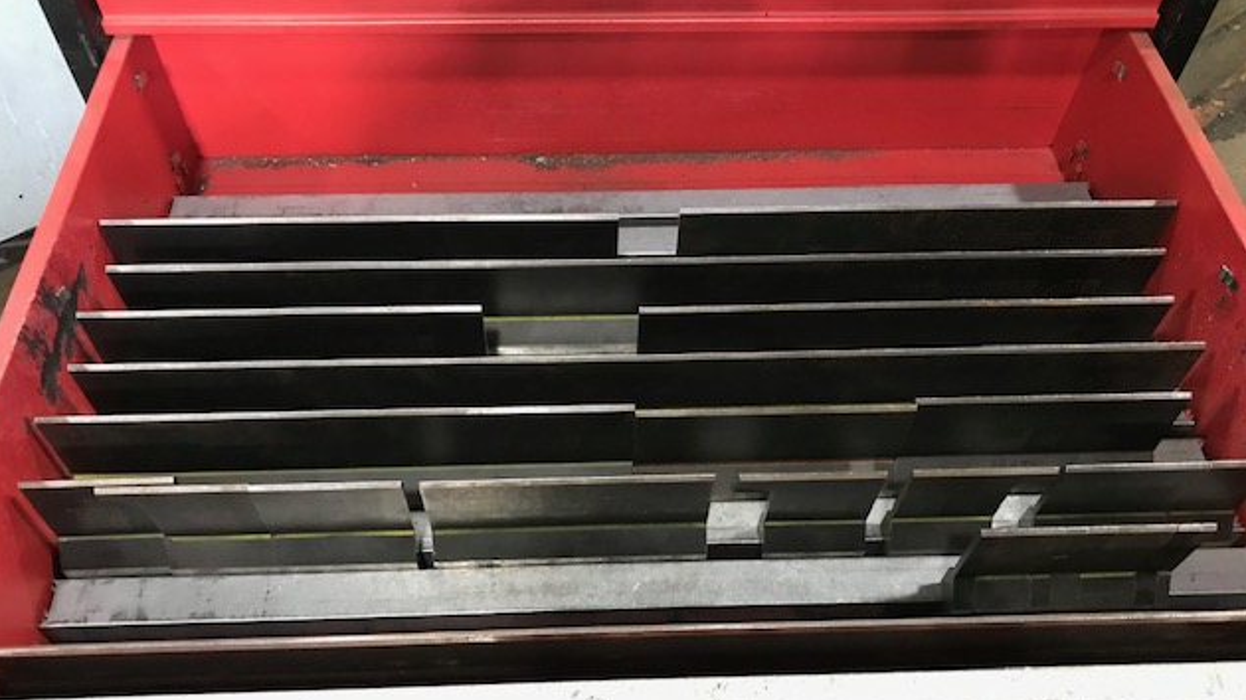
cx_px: 615
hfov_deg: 62.6
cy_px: 427
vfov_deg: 37.6
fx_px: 1024
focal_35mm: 31
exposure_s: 1/15
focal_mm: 3.99
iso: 100
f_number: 1.8
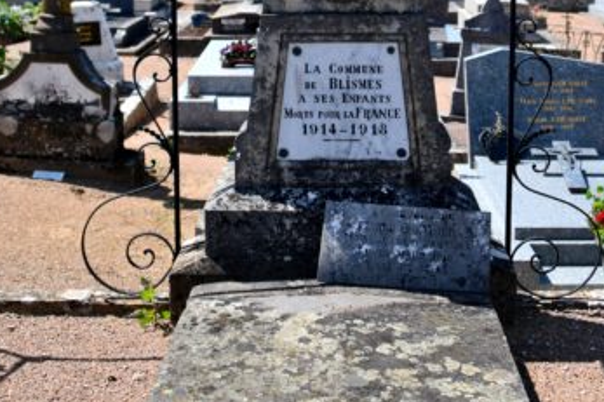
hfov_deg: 32.4
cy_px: -30
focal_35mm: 62
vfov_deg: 20.9
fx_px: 1040
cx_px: 339
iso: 160
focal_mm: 28
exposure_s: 1/1600
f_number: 3.5
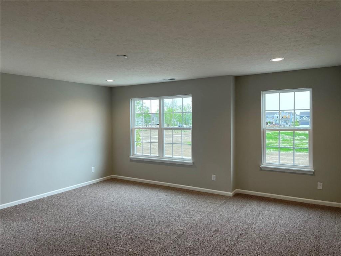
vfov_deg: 53.1
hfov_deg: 67.3
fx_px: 256
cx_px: 170
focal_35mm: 26
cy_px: 128
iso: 80
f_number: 1.6
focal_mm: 4.2
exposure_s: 1/120
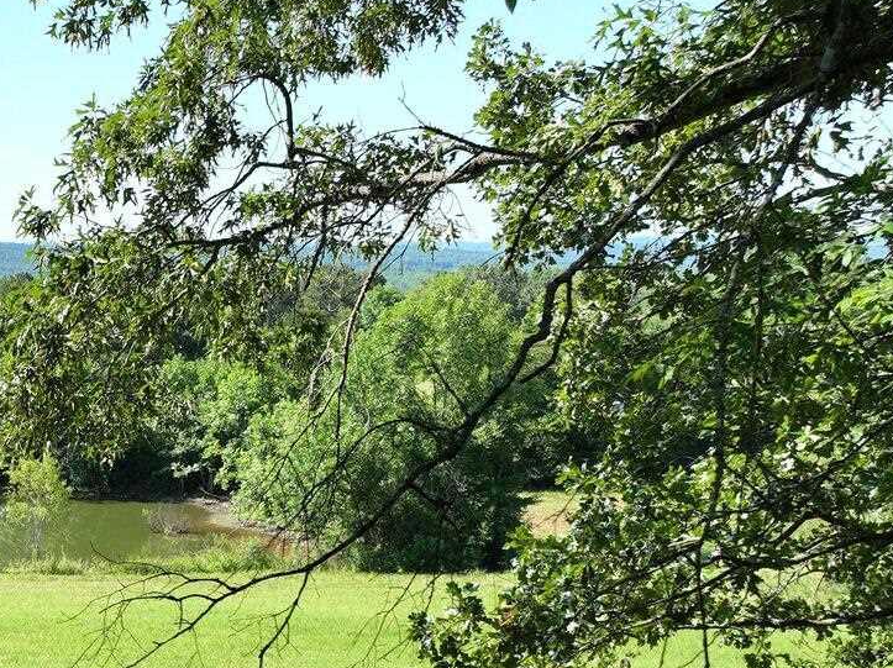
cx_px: -127
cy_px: 538
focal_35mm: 68
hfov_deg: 26.1
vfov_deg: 21.3
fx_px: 1753
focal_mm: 12.29
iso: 150
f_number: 2.8
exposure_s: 1/1000
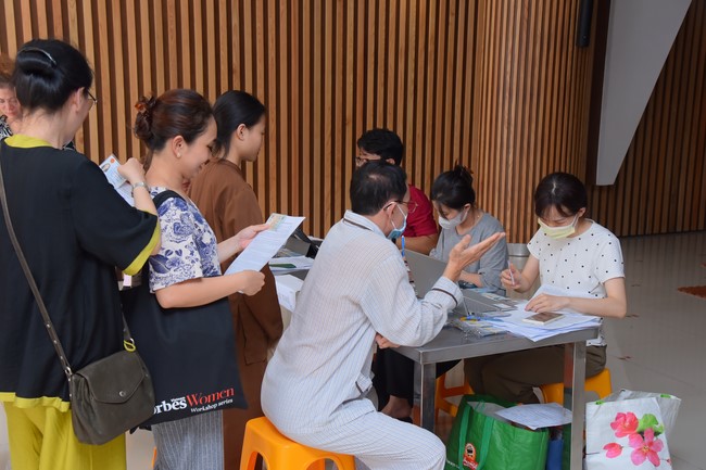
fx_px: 941
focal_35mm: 48
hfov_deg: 41.1
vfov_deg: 28.1
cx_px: 353
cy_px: 235
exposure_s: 1/125
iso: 640
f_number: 6.3
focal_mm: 48
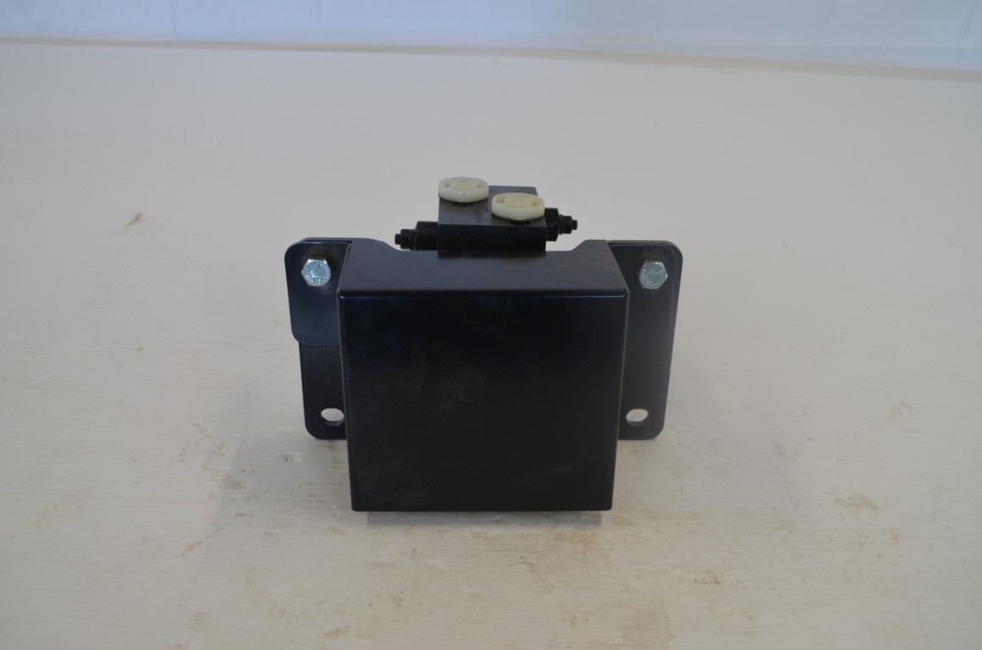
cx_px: 491
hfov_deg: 57.3
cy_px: 325
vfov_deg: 39.8
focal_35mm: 33
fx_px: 898
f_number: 5.6
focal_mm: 22
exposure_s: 1/125
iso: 400
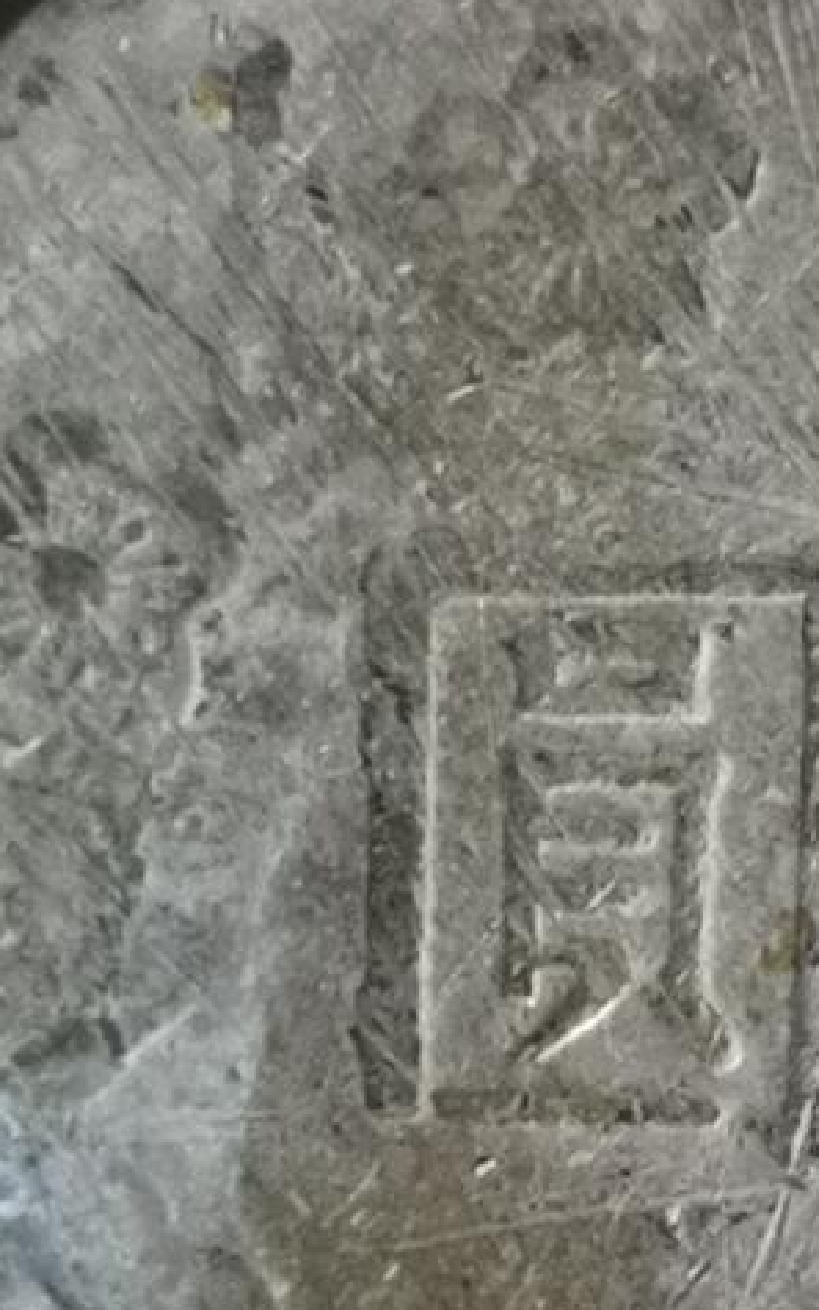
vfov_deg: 10.0
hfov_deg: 6.3
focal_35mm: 209
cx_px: 866
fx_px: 7462
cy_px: 852
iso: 400
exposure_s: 1/30
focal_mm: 4.75
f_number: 1.8
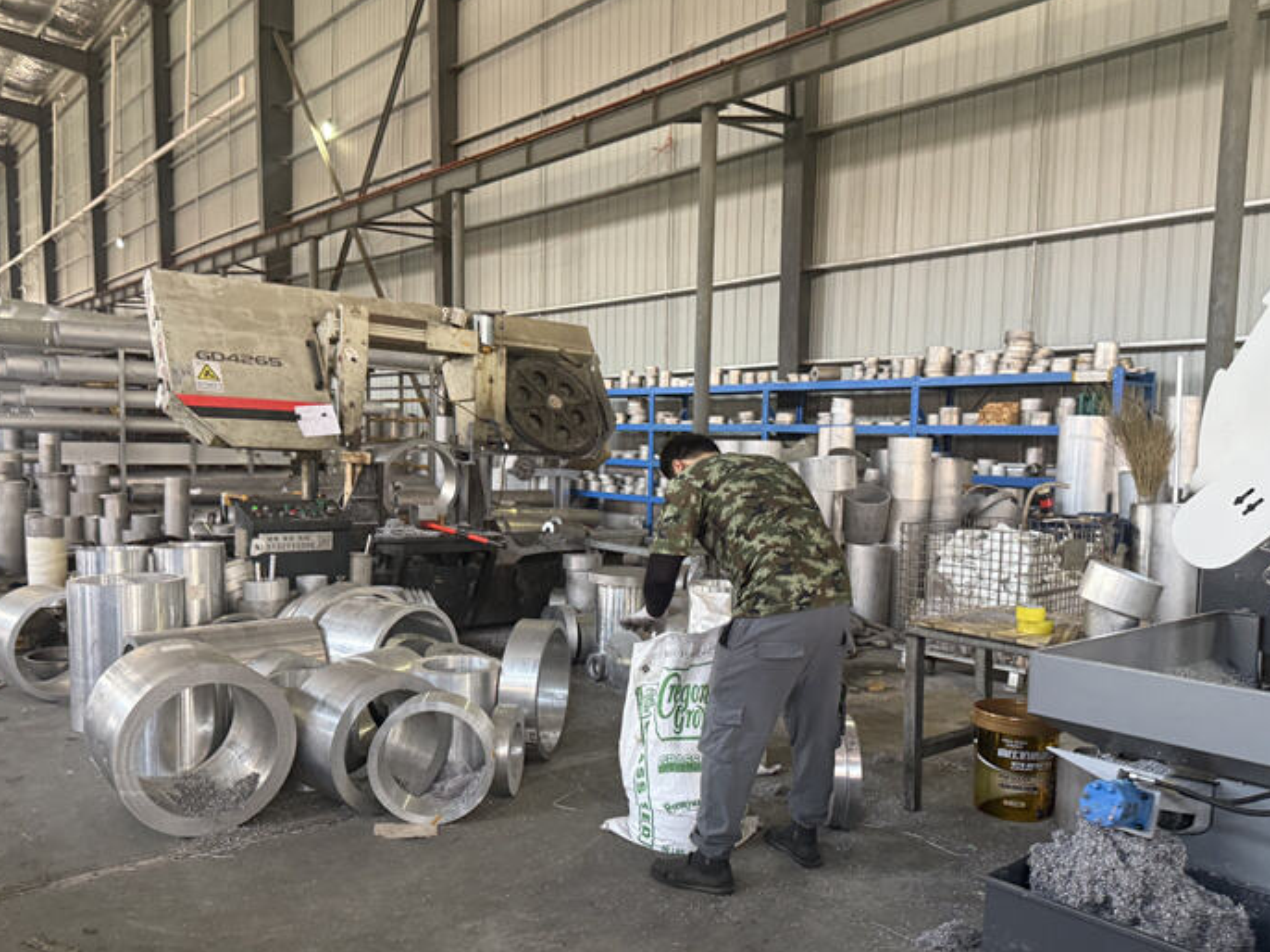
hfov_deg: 63.5
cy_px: 517
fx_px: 1027
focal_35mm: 28
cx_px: 642
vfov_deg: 49.7
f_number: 1.78
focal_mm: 6.76
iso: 200
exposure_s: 1/62
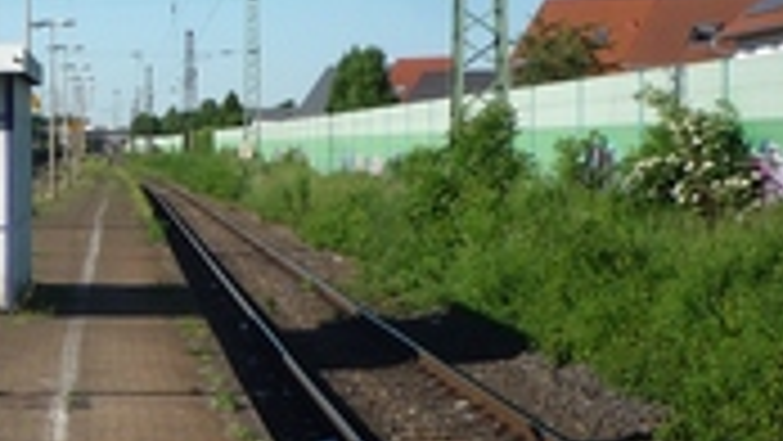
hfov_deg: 20.5
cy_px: 176
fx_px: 1994
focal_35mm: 96
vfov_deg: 12.6
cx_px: -212
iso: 100
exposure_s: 1/400
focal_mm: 5.2
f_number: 5
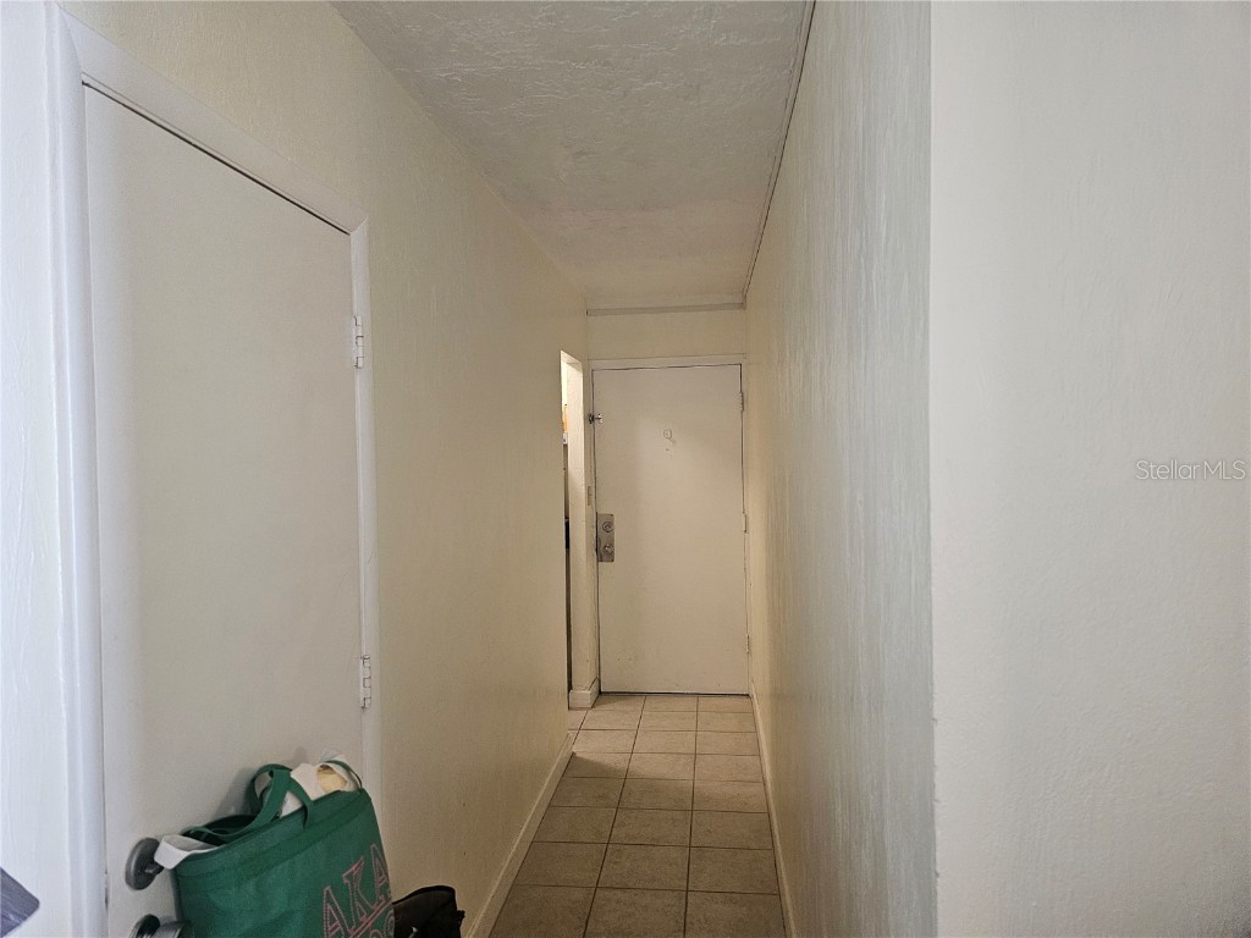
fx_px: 831
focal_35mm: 23
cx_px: 626
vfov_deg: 58.9
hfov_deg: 73.9
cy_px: 469
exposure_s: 1/120
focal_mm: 6.3
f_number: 1.7
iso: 640
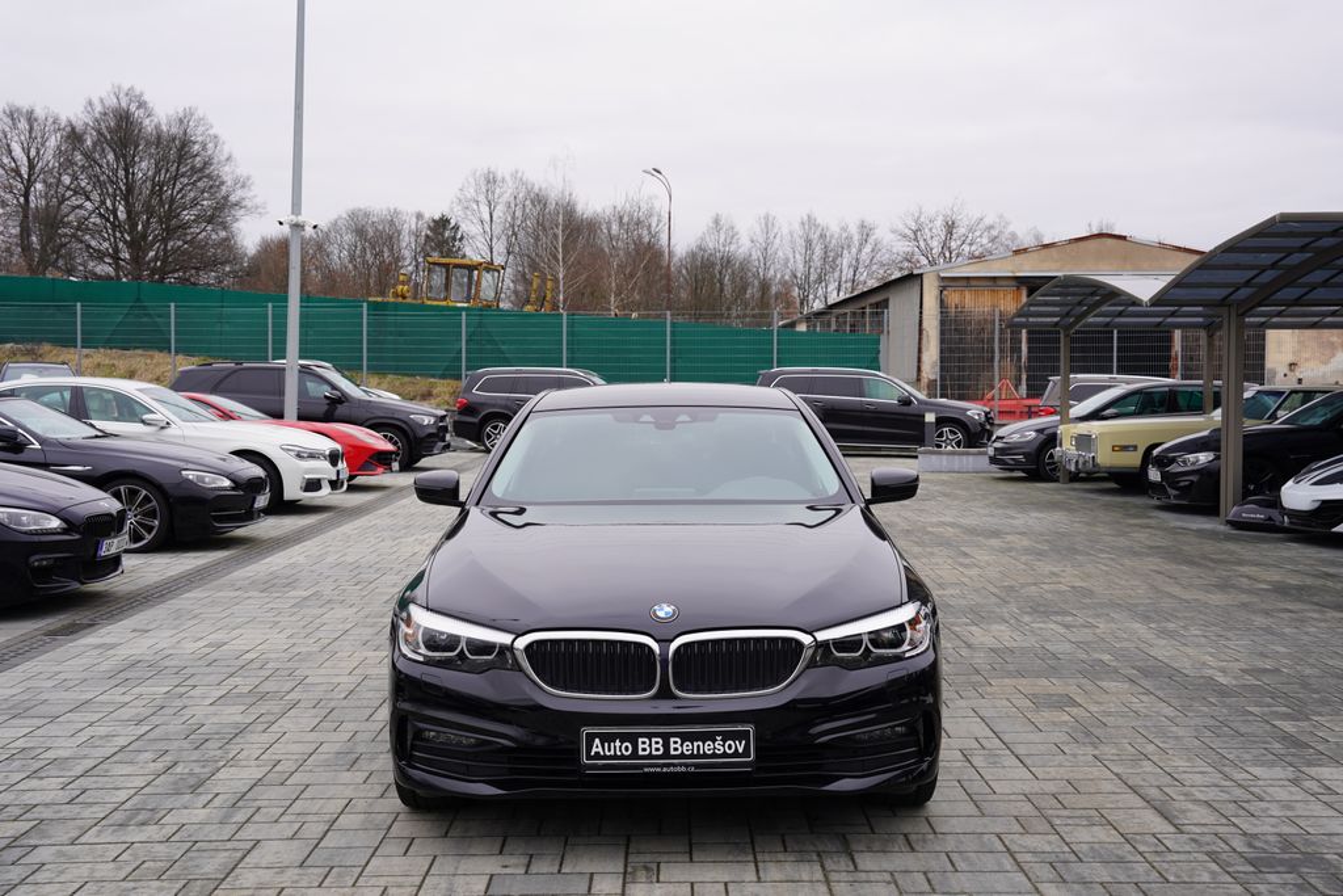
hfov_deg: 45.4
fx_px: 1604
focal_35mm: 43
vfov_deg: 31.2
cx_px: 672
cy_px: 448
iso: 100
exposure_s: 1/100
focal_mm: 43
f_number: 6.3
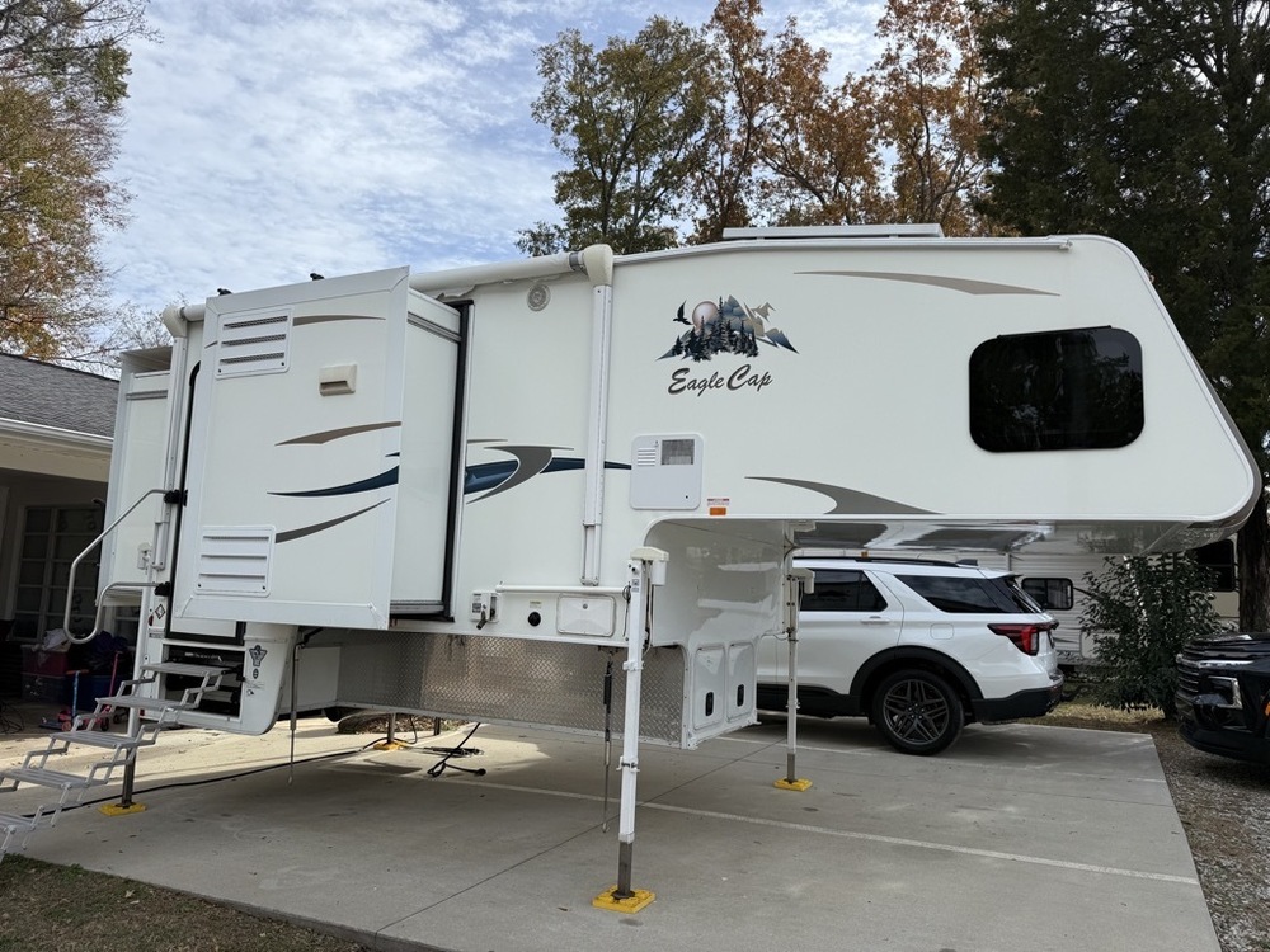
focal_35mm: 24
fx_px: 881
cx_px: 635
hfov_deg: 71.6
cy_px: 476
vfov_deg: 56.8
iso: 80
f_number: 1.78
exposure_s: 1/4167
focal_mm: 6.76
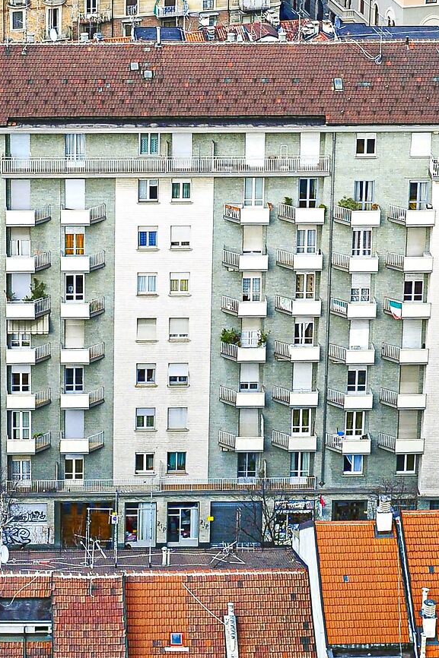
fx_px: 2434
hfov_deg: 10.3
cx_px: 237
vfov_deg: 15.4
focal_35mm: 133
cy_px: 284
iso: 320
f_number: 7.1
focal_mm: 48
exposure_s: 1/200
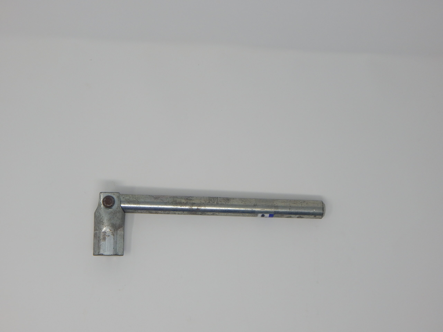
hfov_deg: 39.7
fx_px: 614
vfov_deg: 30.3
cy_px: 166
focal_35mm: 48
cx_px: 222
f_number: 3.7
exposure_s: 1/160
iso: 125
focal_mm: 8.6
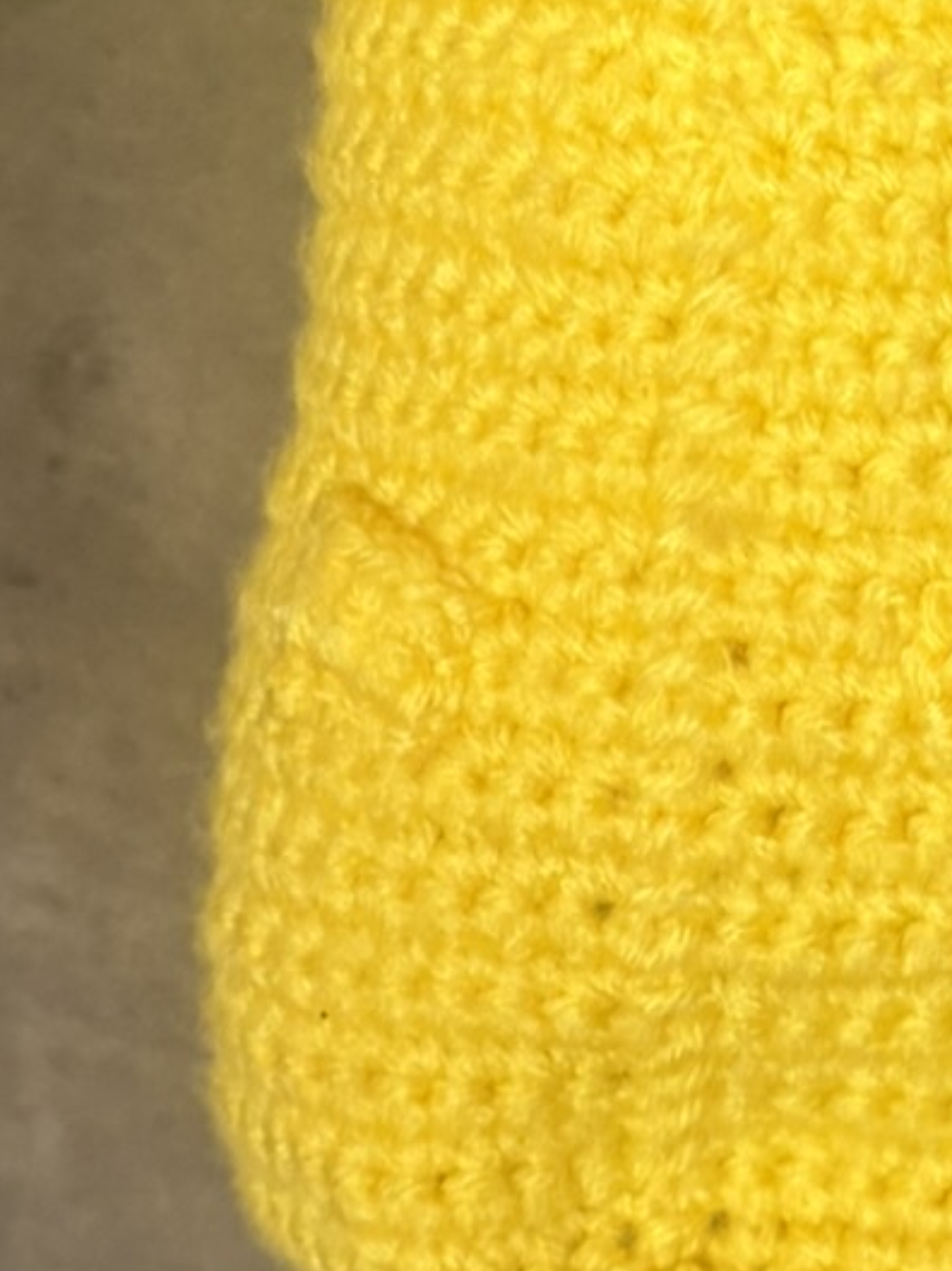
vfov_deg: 21.1
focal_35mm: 93
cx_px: 825
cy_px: 644
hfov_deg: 15.7
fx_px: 3414
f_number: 1.78
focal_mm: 6.76
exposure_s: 1/60
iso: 500
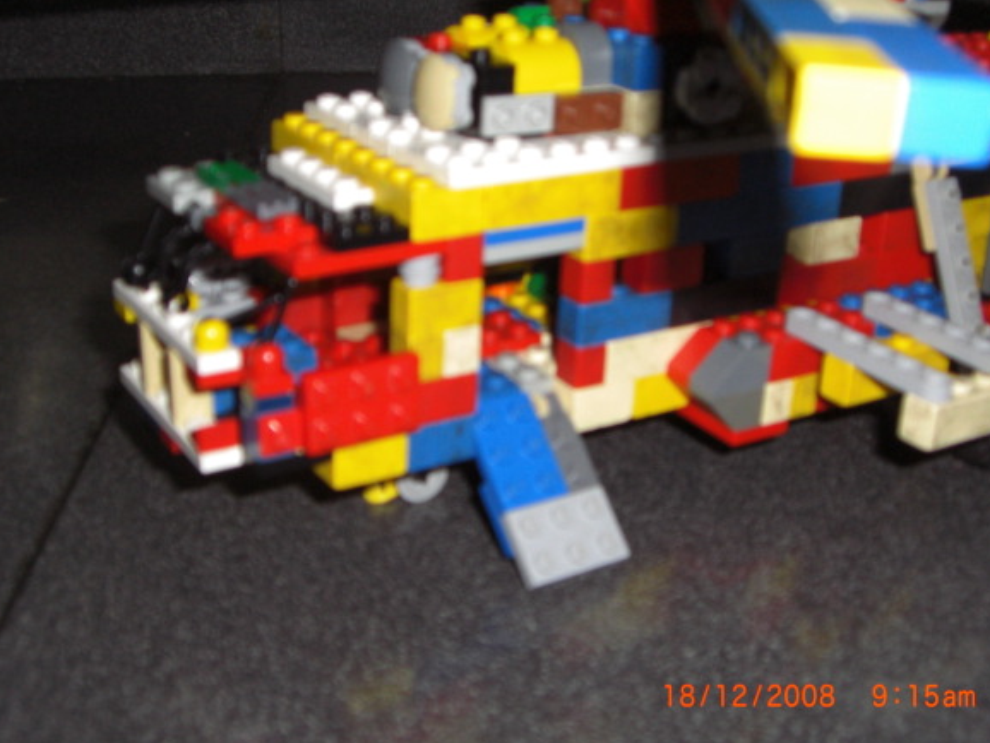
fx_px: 1488
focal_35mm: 52
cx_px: 493
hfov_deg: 36.8
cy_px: 370
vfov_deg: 28.1
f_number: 3
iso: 200
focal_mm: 7.6
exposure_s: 1/60
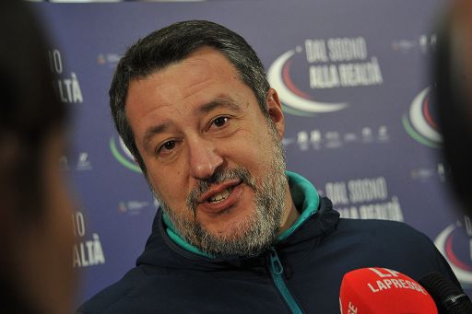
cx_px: 236
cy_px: 157
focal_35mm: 105
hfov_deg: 19.5
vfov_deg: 13.0
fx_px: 1376
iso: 2500
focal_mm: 105
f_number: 5.3
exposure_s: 1/200
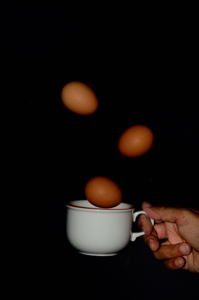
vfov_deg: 21.9
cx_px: 100
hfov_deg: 14.7
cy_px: 150
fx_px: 772
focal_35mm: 93
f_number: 18
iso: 100
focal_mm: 62
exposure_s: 1/200
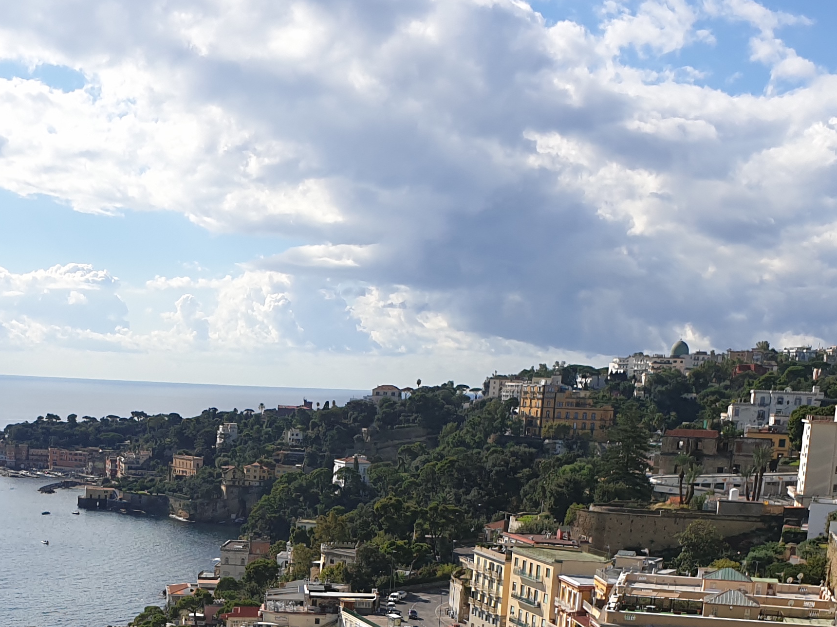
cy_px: 699
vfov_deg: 22.6
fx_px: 1475
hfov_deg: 31.1
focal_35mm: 61
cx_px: 204
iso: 50
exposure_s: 1/2208
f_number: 2.4
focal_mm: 4.3
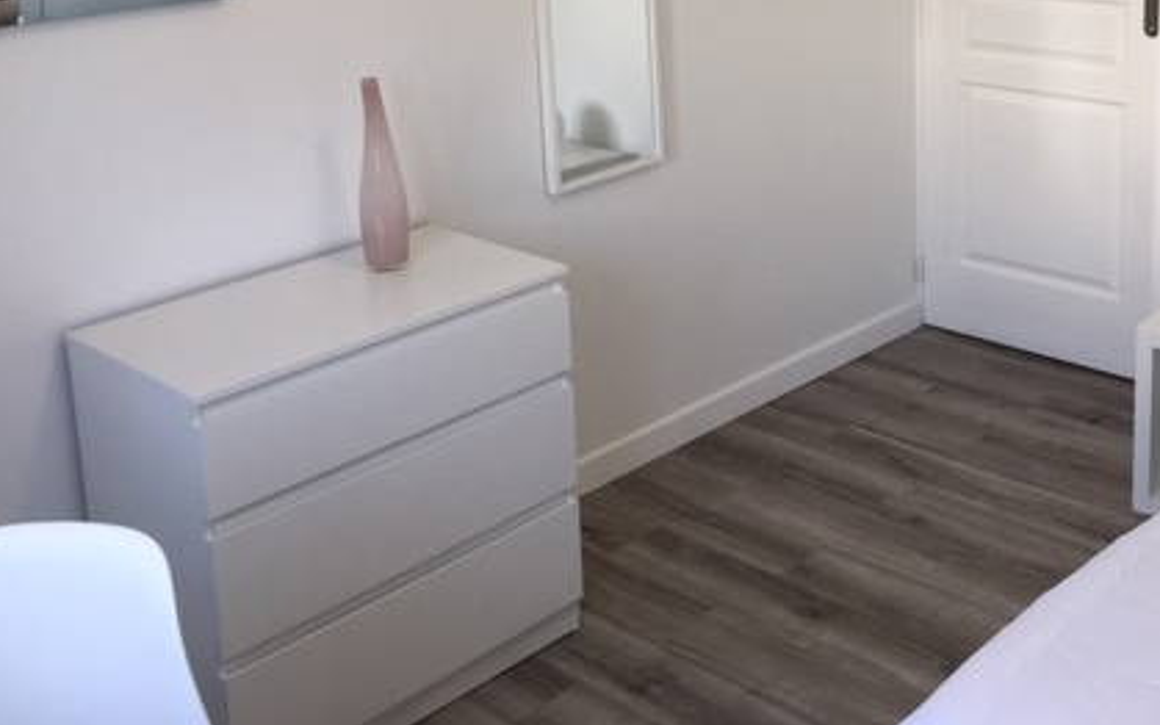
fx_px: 1486
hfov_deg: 42.0
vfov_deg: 26.6
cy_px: 83
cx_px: 783
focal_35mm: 47
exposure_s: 1/100
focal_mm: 4.15
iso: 32
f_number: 2.2
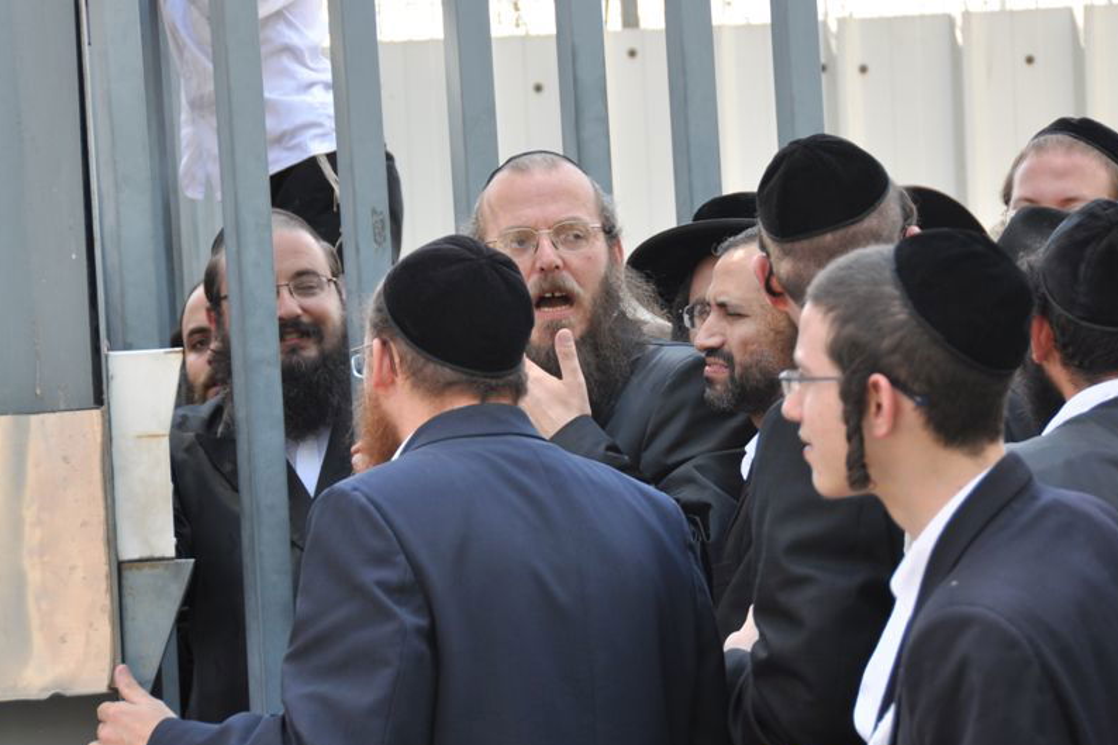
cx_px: 576
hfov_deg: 11.8
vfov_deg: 7.9
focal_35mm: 174
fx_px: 5402
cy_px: 344
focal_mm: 90
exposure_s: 1/125
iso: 200
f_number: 5.6
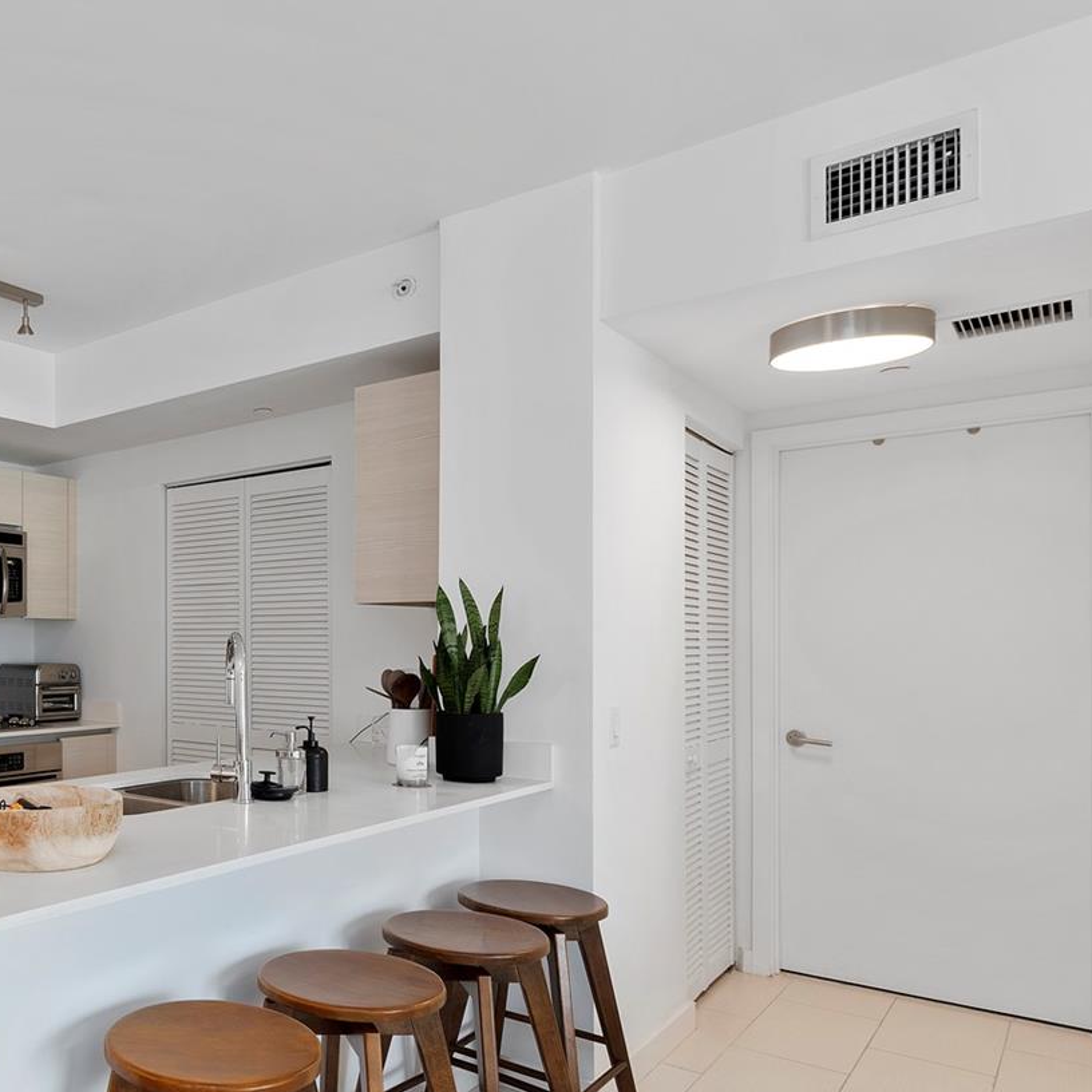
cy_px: 606
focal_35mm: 25
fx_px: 892
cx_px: 94
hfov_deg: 54.2
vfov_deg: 62.8
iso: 100
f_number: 8
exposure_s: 1/2
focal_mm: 10
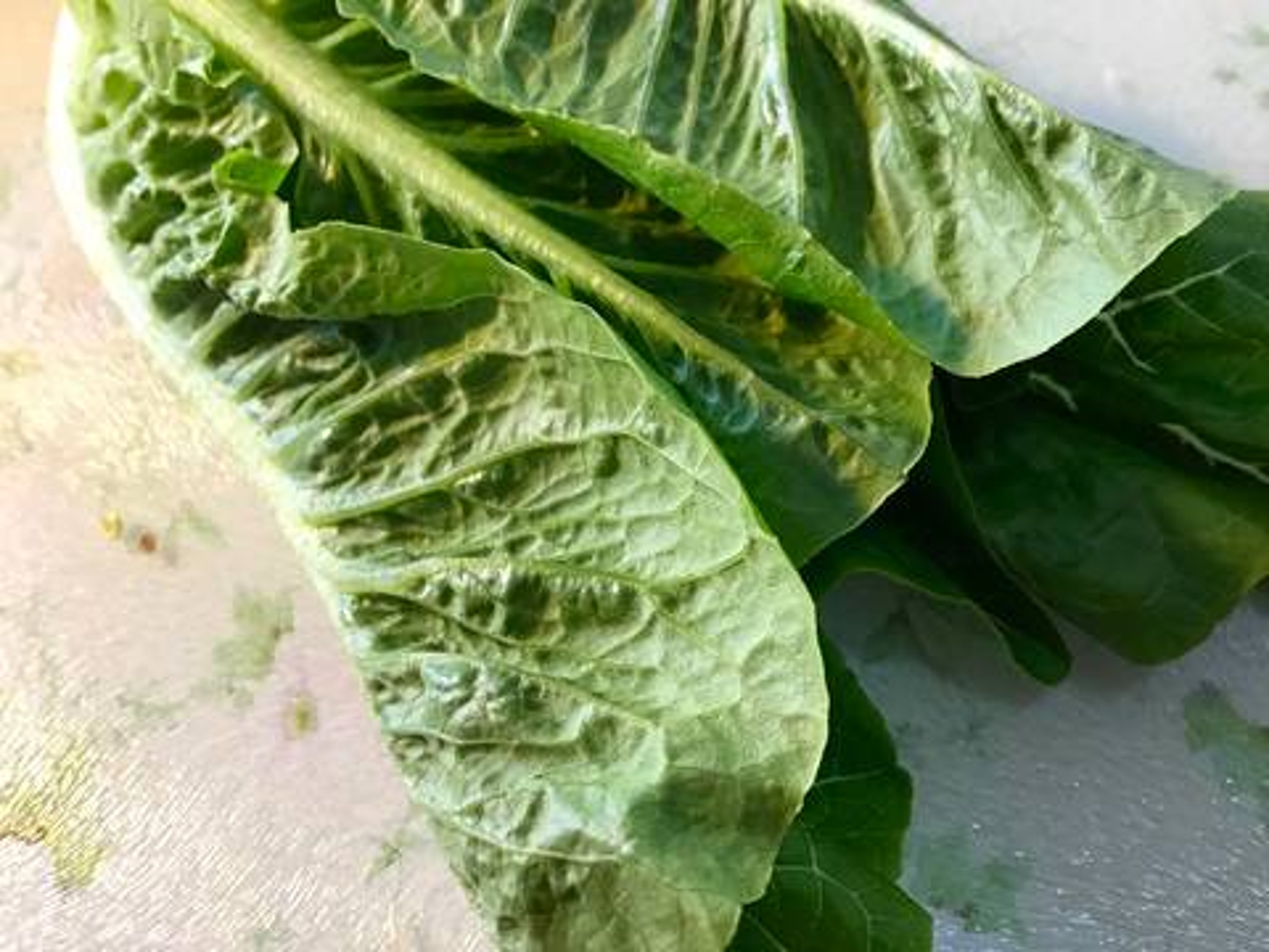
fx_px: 1393
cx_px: 634
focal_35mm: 38
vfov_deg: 37.7
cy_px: 476
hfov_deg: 49.0
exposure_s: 1/25
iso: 32
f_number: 1.8
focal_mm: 3.99
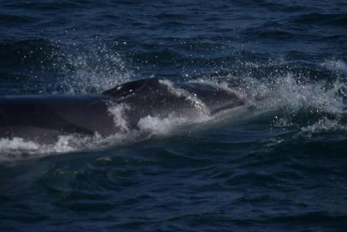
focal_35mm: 383
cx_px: 189
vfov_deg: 3.6
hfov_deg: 5.4
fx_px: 3688
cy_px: 115
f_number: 5.6
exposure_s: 1/4000
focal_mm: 185
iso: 200
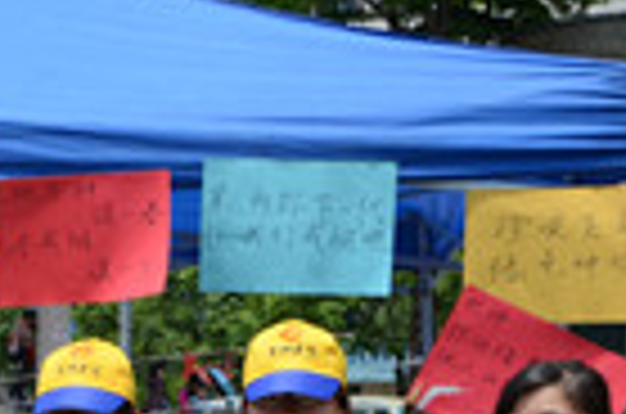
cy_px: 614
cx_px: -221
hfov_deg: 16.2
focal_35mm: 119
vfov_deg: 11.0
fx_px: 2065
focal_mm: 22
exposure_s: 1/250
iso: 100
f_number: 8
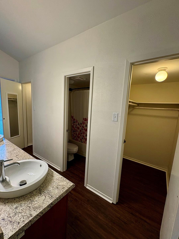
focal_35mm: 15
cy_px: 122
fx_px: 103
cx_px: 87
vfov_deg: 98.2
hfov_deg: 81.7
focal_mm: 2.22
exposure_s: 1/60
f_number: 2.2
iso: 125
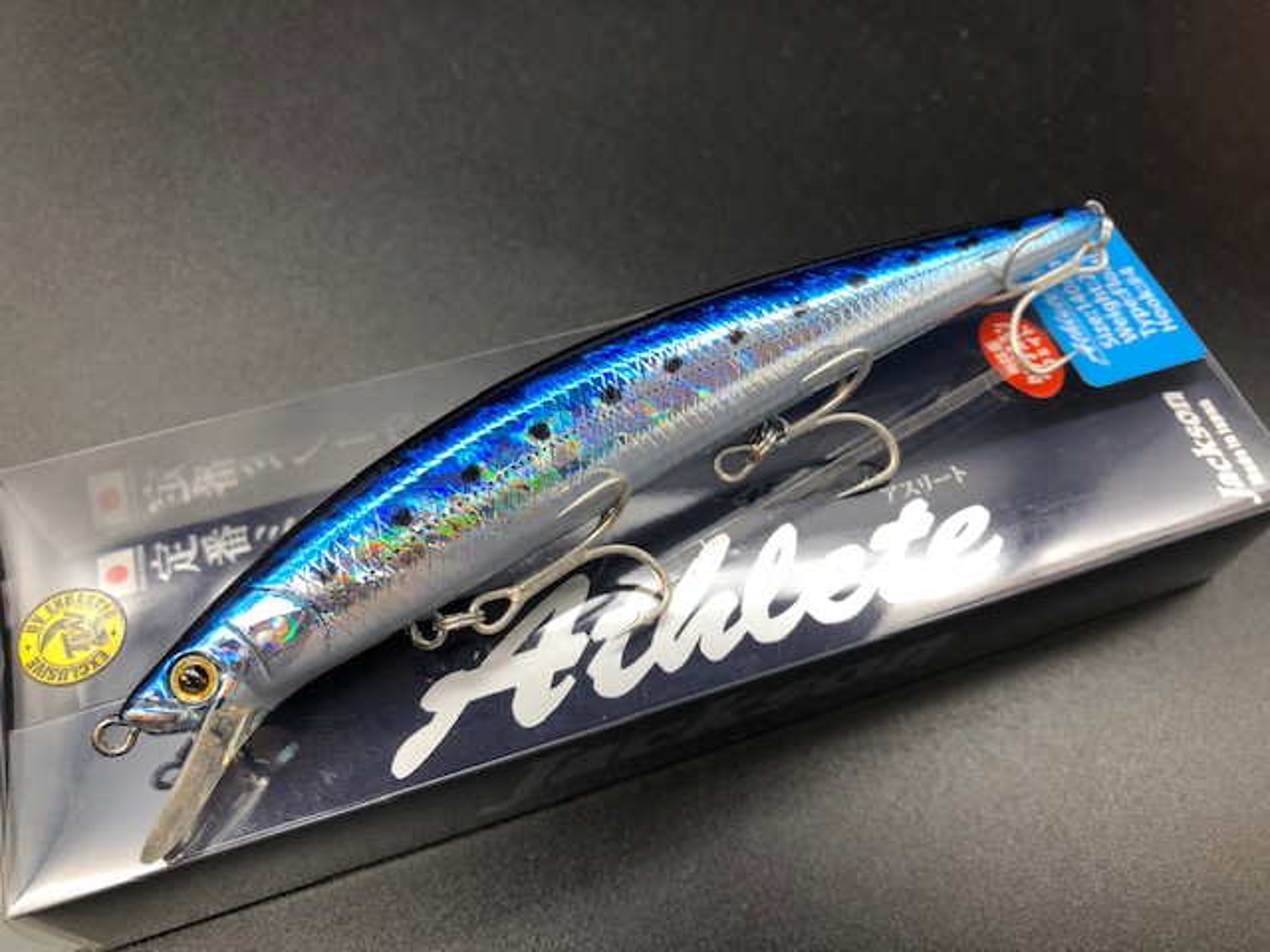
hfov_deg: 63.4
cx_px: 635
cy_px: 476
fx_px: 1027
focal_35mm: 28
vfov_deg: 49.7
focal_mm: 3.99
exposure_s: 1/50
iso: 20
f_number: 1.8
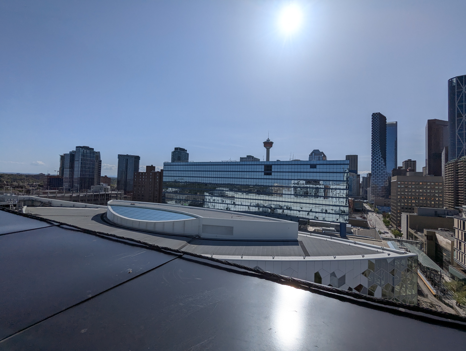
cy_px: 176
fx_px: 216
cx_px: 233
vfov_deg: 78.2
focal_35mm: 16
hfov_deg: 94.4
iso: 46
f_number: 2.2
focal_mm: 2.35
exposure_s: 1/9259
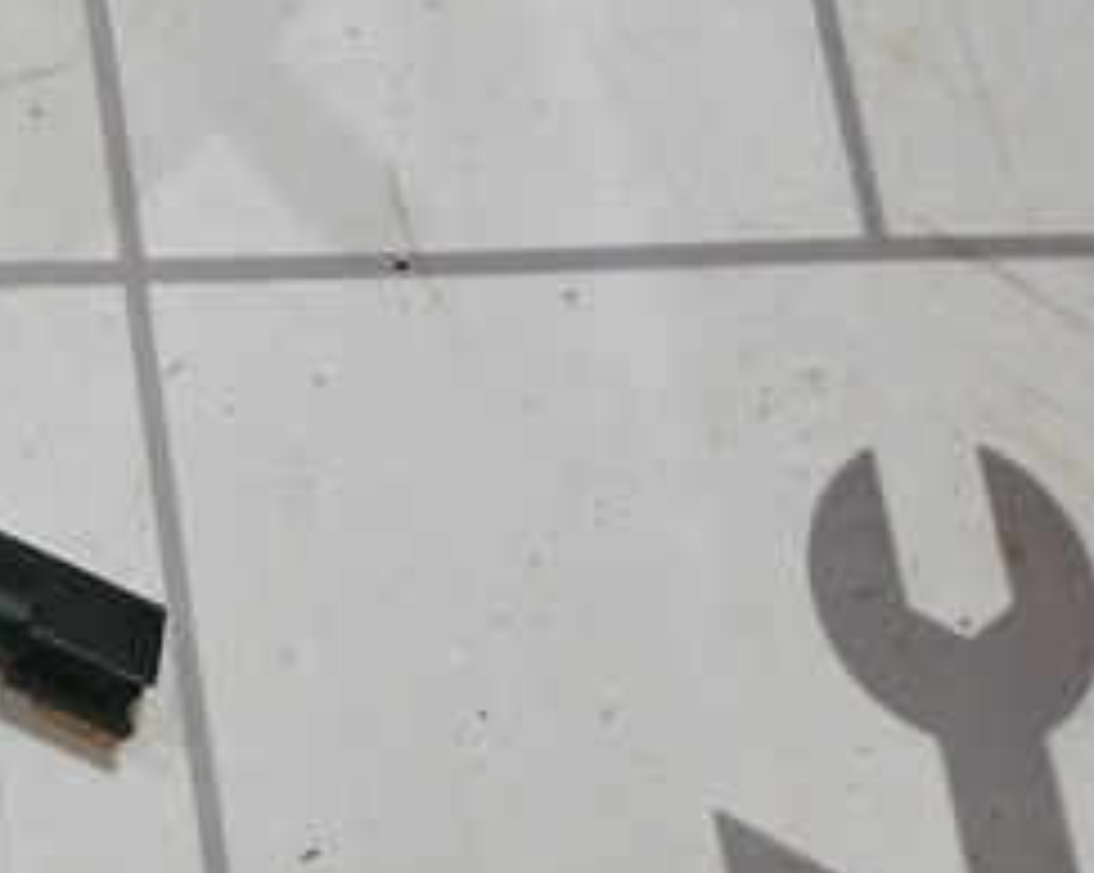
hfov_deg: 15.6
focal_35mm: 111
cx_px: -666
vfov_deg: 12.7
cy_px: -657
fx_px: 3591
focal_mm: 4
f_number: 1.8
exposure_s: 1/50
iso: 40
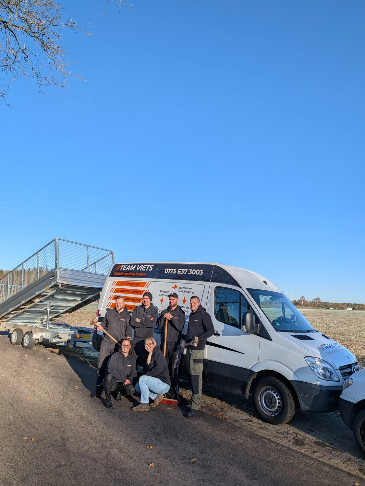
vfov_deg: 71.6
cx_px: 182
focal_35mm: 24
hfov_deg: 56.8
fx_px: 337
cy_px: 243
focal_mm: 4.53
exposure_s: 1/1733
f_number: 1.7
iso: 34
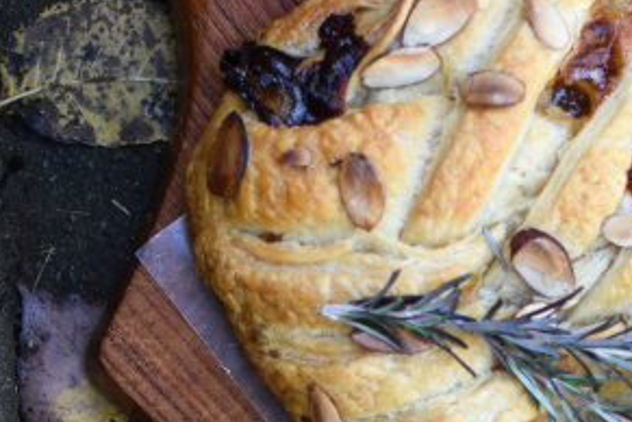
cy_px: 507
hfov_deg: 12.6
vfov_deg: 8.4
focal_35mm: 163
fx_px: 2853
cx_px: 478
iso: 320
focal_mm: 35
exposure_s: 1/160
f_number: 2.2
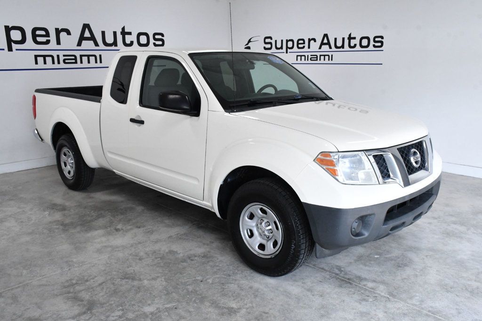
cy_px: 160
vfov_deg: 39.9
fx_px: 442
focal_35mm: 33
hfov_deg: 57.2
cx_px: 241
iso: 2500
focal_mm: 22
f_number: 11
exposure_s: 1/500
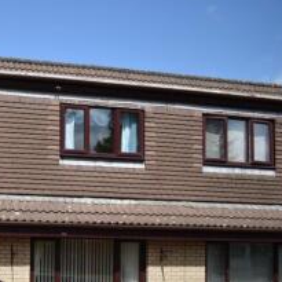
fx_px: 544
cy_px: 208
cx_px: -39
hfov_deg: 26.4
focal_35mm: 59
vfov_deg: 28.7
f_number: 4.5
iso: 100
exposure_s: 1/800
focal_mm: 20
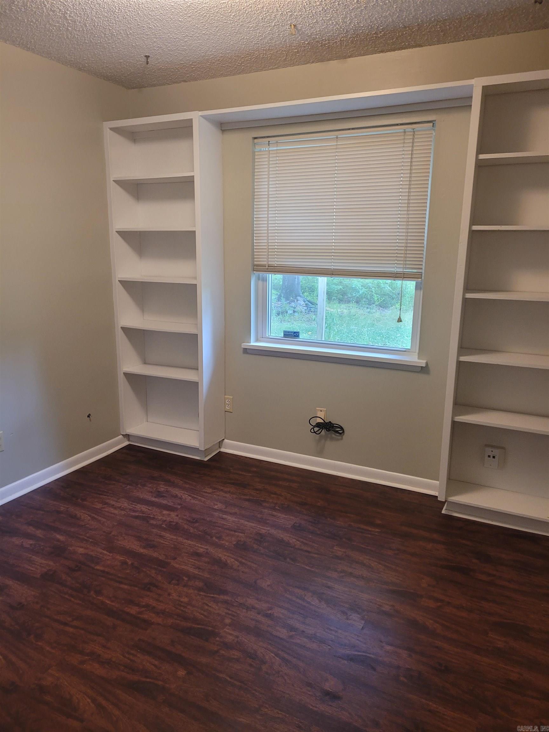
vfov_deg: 67.3
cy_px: 366
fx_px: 550
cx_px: 274
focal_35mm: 26
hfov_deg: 53.1
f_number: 1.8
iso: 160
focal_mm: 5.4
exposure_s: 1/40
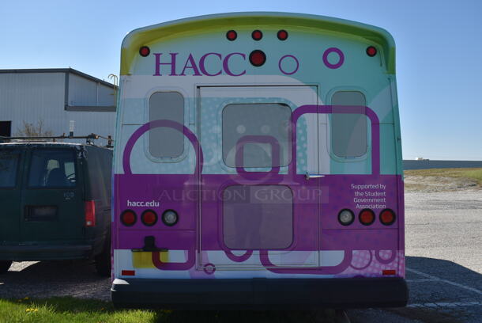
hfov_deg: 59.4
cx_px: 241
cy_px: 162
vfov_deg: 41.8
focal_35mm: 32
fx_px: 422
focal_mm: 21
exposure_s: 1/320
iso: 100
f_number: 9
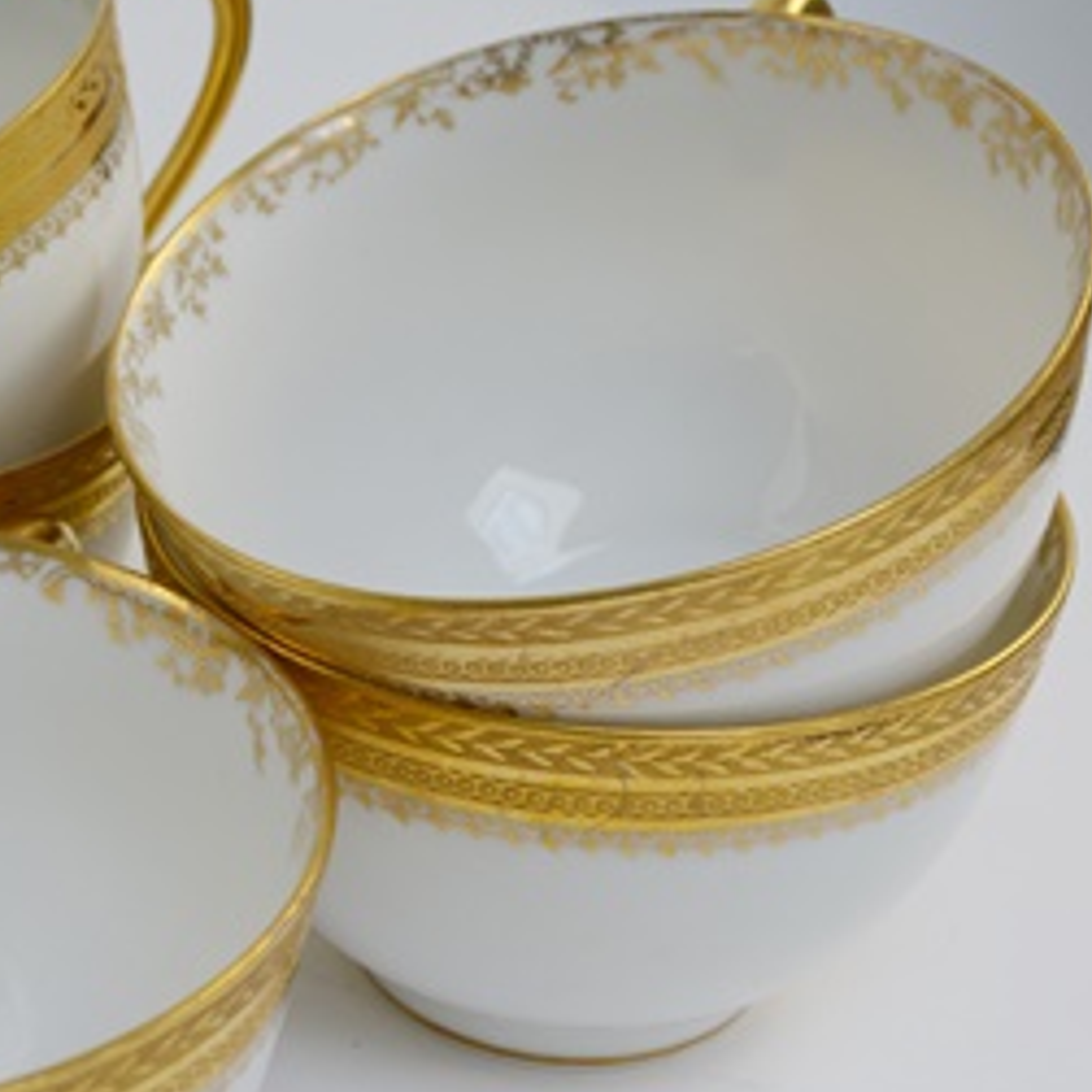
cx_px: 144
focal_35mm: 73
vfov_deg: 23.7
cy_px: 596
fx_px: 2605
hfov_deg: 23.2
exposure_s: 1/200
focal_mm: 24
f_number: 7.1
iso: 200
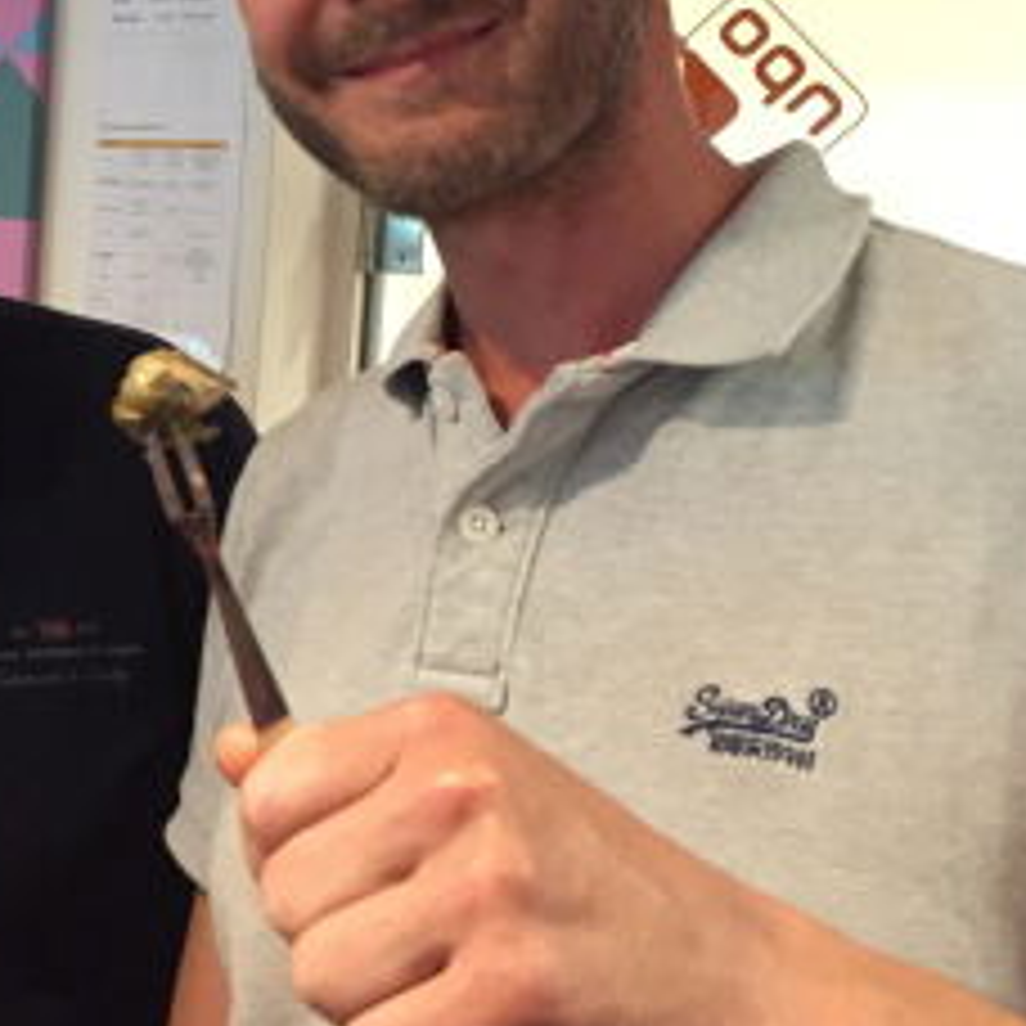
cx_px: 45
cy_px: 335
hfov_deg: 29.0
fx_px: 1878
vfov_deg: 30.3
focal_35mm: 56
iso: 400
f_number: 2.2
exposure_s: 1/17
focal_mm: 4.15
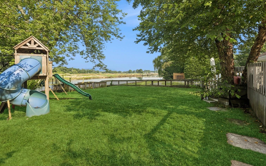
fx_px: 109
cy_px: 76
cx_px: 130
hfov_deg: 101.4
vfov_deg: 74.6
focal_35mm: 15
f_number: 11
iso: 100
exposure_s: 1/60
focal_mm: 14
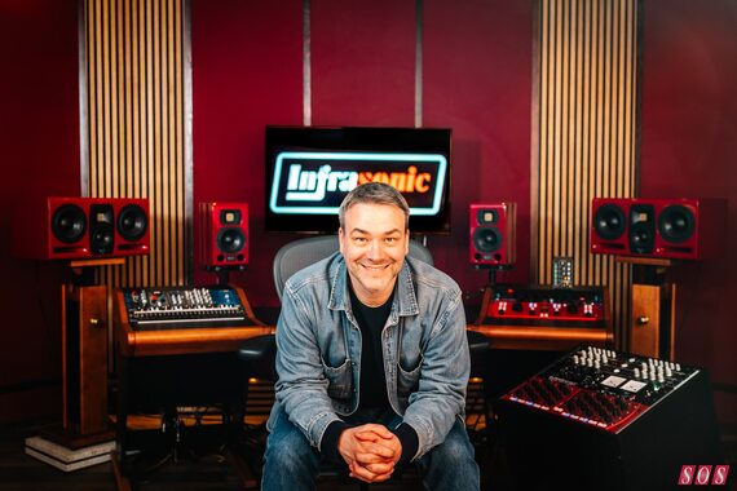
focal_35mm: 38
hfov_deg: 50.7
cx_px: 368
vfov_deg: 35.1
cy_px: 246
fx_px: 778
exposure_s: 1/160
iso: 200
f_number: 3.3
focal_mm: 38
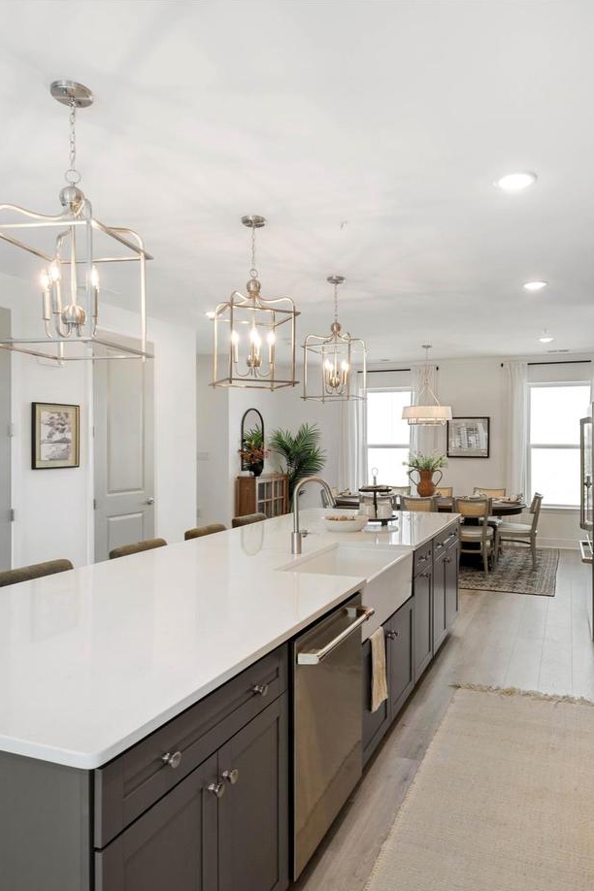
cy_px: 522
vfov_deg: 83.2
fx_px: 495
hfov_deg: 61.5
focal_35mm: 20
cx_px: 347
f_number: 7.1
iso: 400
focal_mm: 11
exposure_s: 1/60
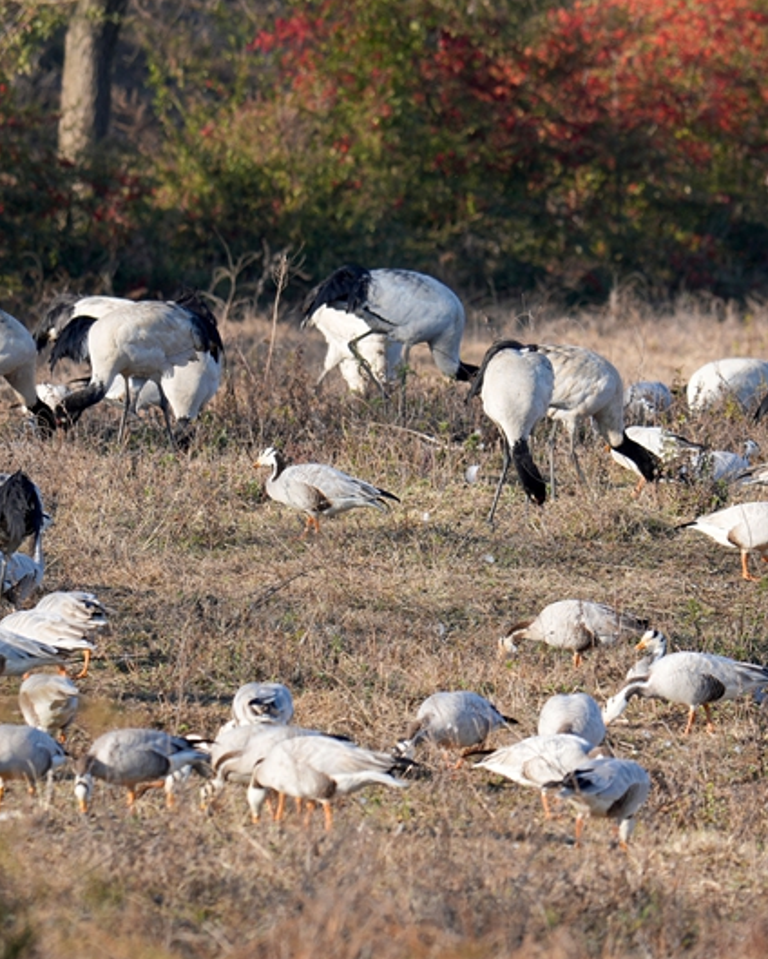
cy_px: 465
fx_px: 25173
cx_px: 482
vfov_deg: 2.2
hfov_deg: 1.7
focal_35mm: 887
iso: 100
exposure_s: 1/200
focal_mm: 388
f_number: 6.3
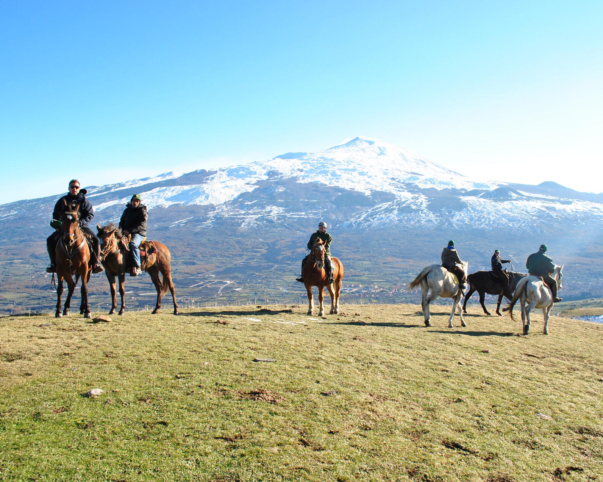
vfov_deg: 43.3
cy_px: 239
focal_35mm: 34
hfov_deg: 52.8
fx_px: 607
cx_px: 328
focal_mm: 20
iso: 180
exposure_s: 1/250
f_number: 10
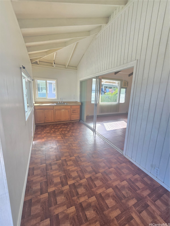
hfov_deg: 89.9
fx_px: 85
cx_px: 85
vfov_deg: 106.2
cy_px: 113
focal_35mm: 13
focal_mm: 2.2
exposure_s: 1/60
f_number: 2.2
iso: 64
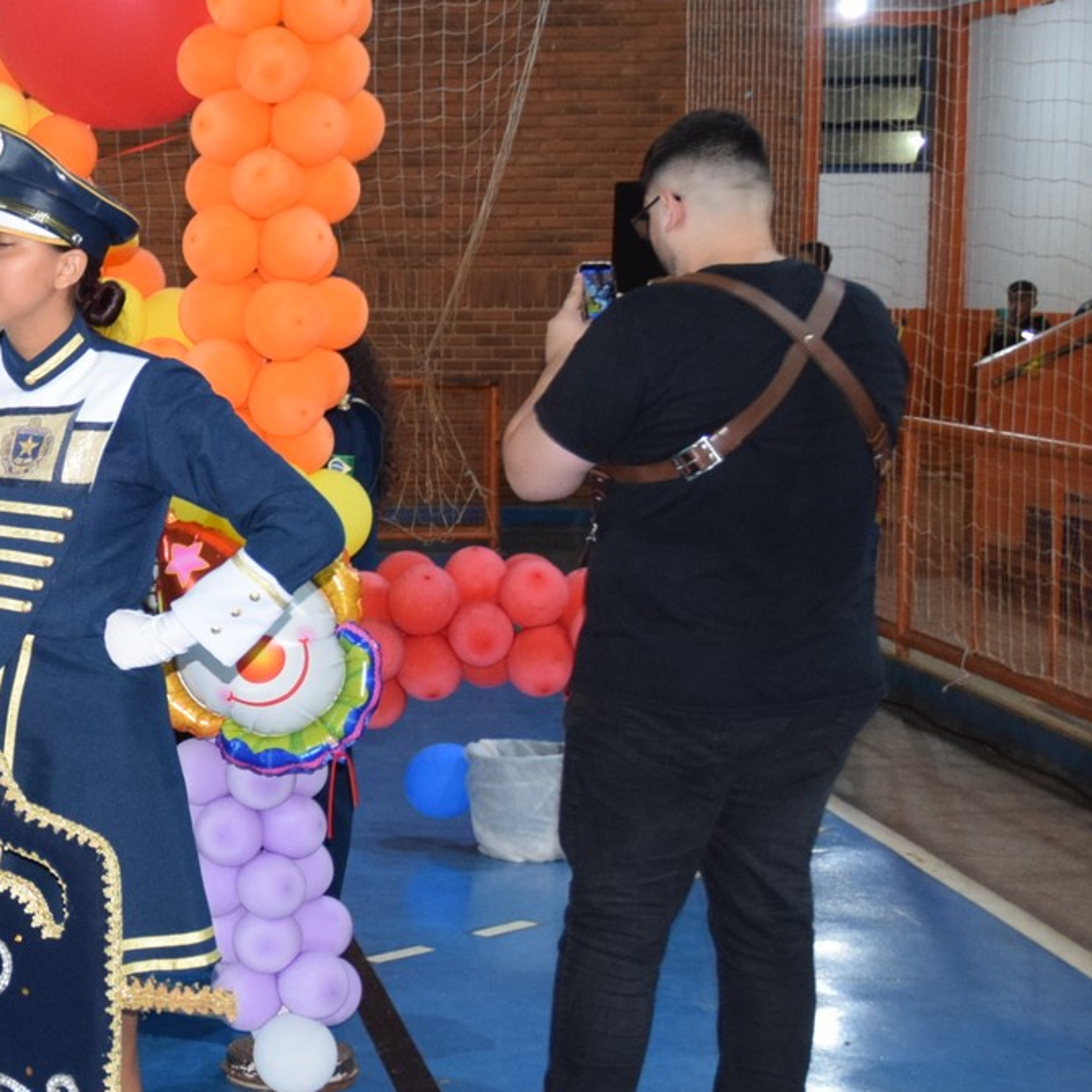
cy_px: 522
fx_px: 2927
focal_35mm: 82
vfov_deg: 21.1
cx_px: -242
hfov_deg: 19.8
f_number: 3.8
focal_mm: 24
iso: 1600
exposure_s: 1/60
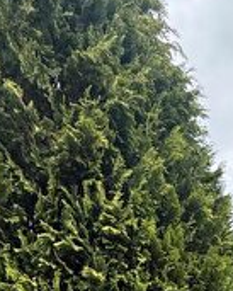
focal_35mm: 42
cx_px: 233
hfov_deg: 32.8
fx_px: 362
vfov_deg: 29.5
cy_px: 421
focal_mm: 2.22
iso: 64
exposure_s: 1/296
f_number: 2.2
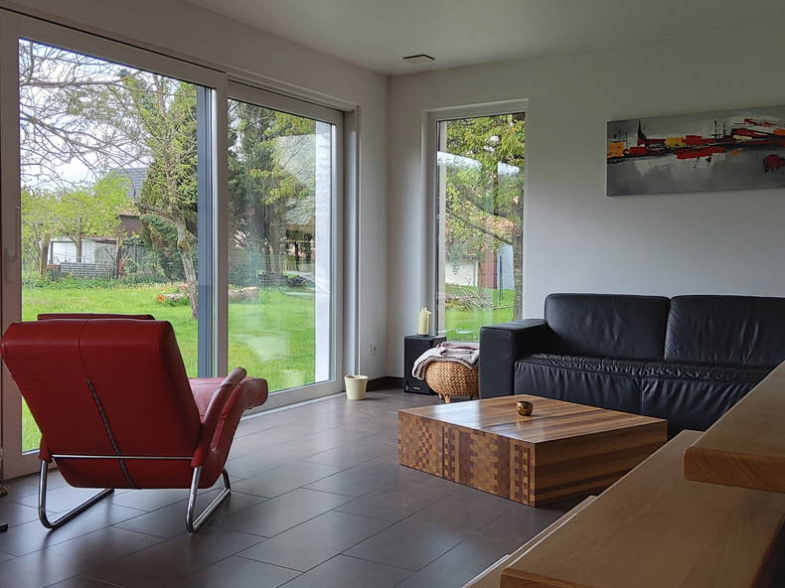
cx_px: 392
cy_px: 294
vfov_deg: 53.0
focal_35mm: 26
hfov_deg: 67.3
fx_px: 589
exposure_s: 1/50
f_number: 2
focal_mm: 3.08
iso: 40
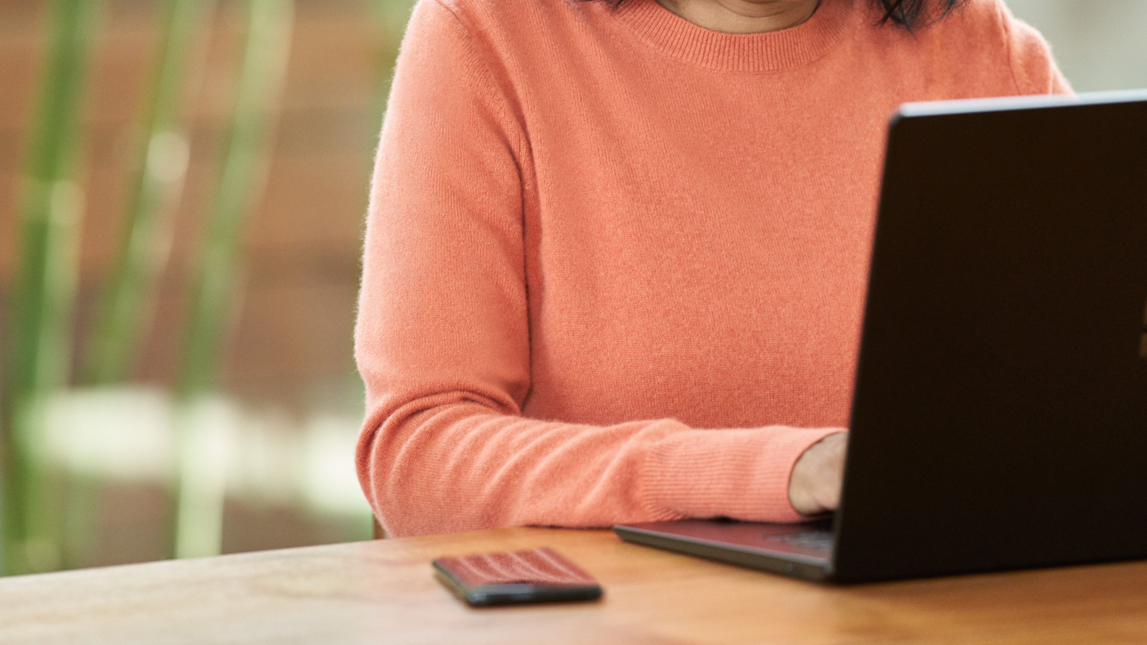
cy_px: 118
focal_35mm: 229
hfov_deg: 9.4
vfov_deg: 5.3
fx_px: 6965
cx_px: 565
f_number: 2.8
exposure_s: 1/200
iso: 1600
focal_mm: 152
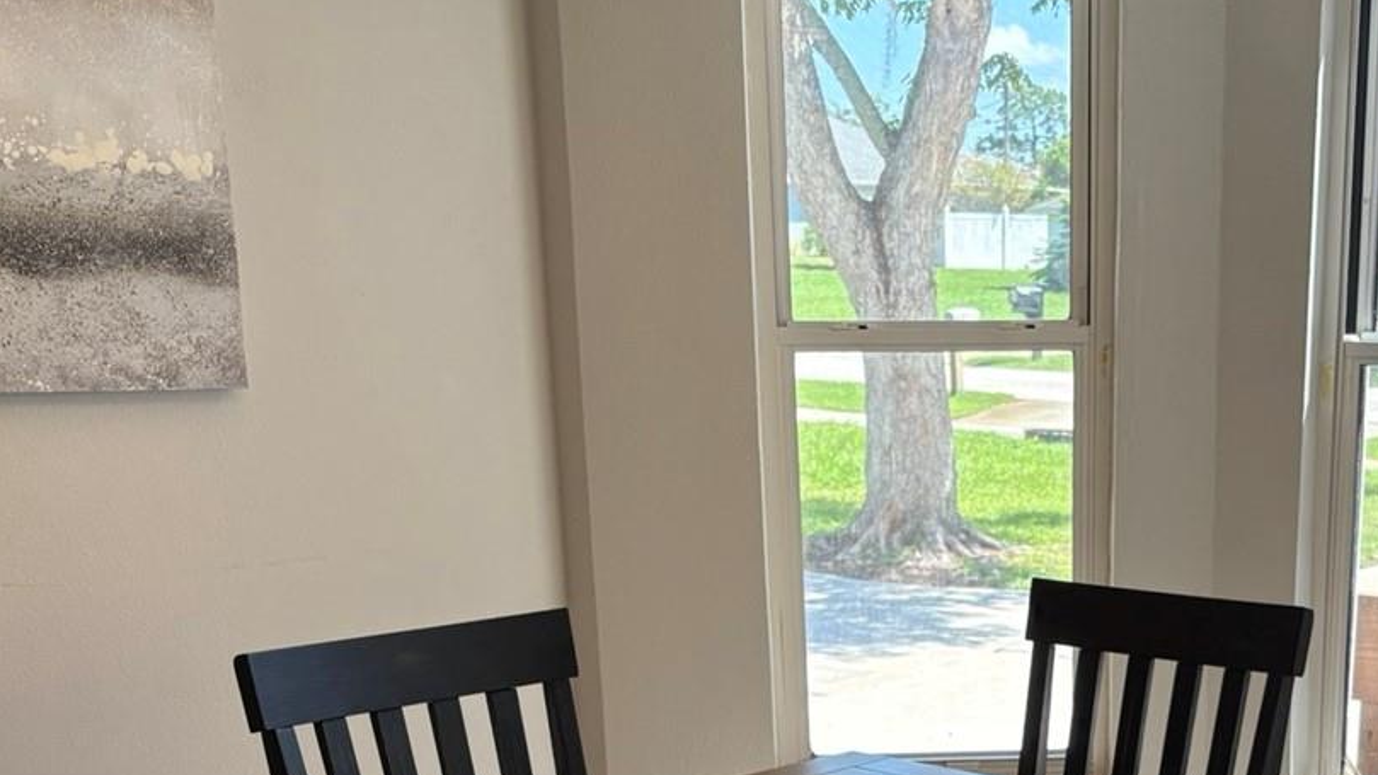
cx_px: 1019
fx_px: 2046
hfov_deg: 36.4
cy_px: 869
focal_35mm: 56
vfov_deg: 20.4
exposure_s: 1/233
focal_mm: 5.96
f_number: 1.6
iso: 100
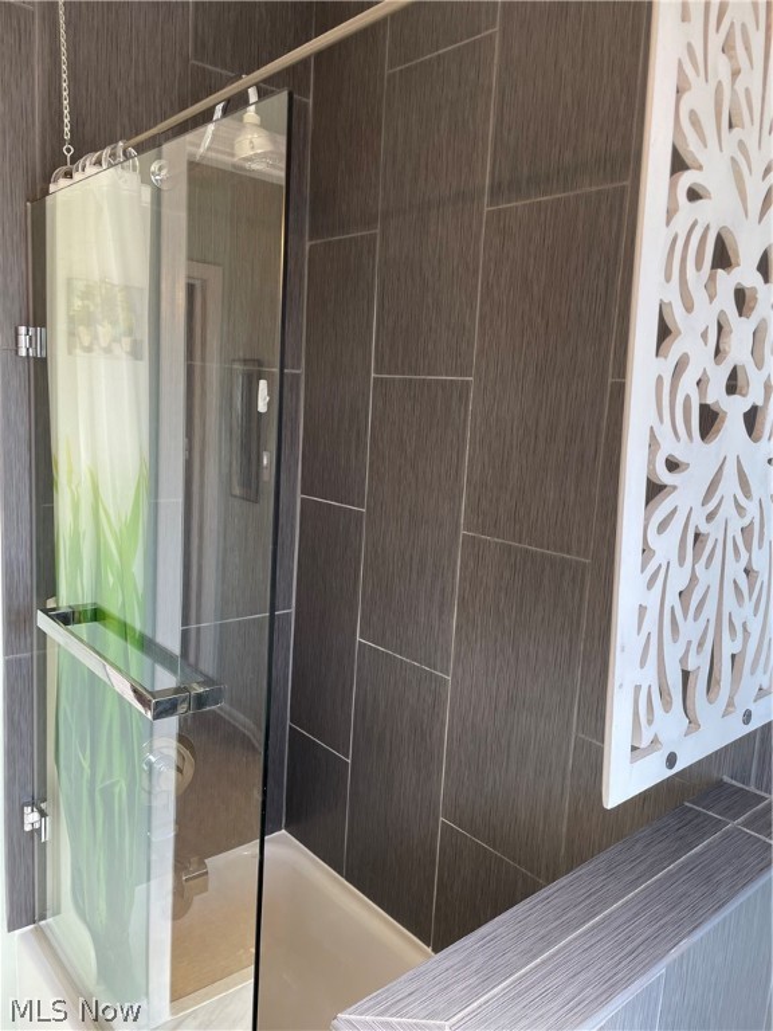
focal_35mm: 26
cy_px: 516
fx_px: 774
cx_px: 386
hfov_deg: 53.1
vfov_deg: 67.3
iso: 64
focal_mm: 4.2
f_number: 1.6
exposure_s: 1/60
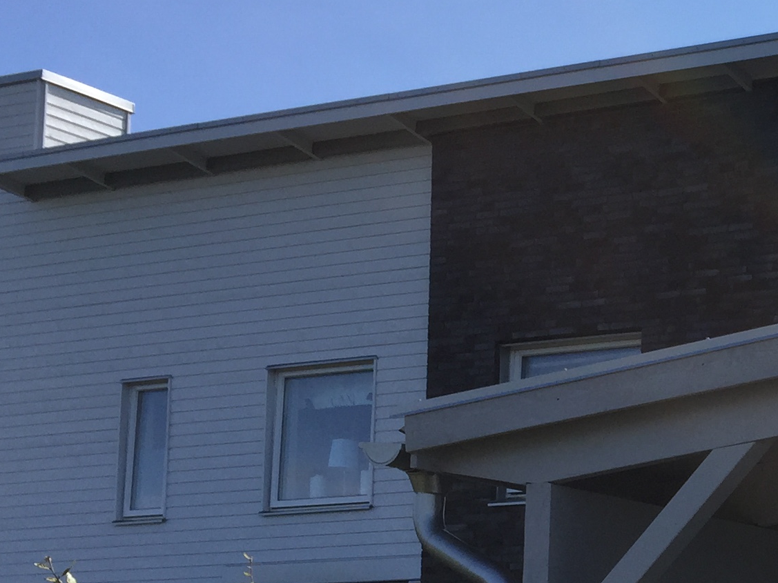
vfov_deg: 17.3
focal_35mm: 84
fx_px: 1888
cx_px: 1058
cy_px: 542
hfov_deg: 20.8
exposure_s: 1/1647
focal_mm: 4.15
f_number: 2.2
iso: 32
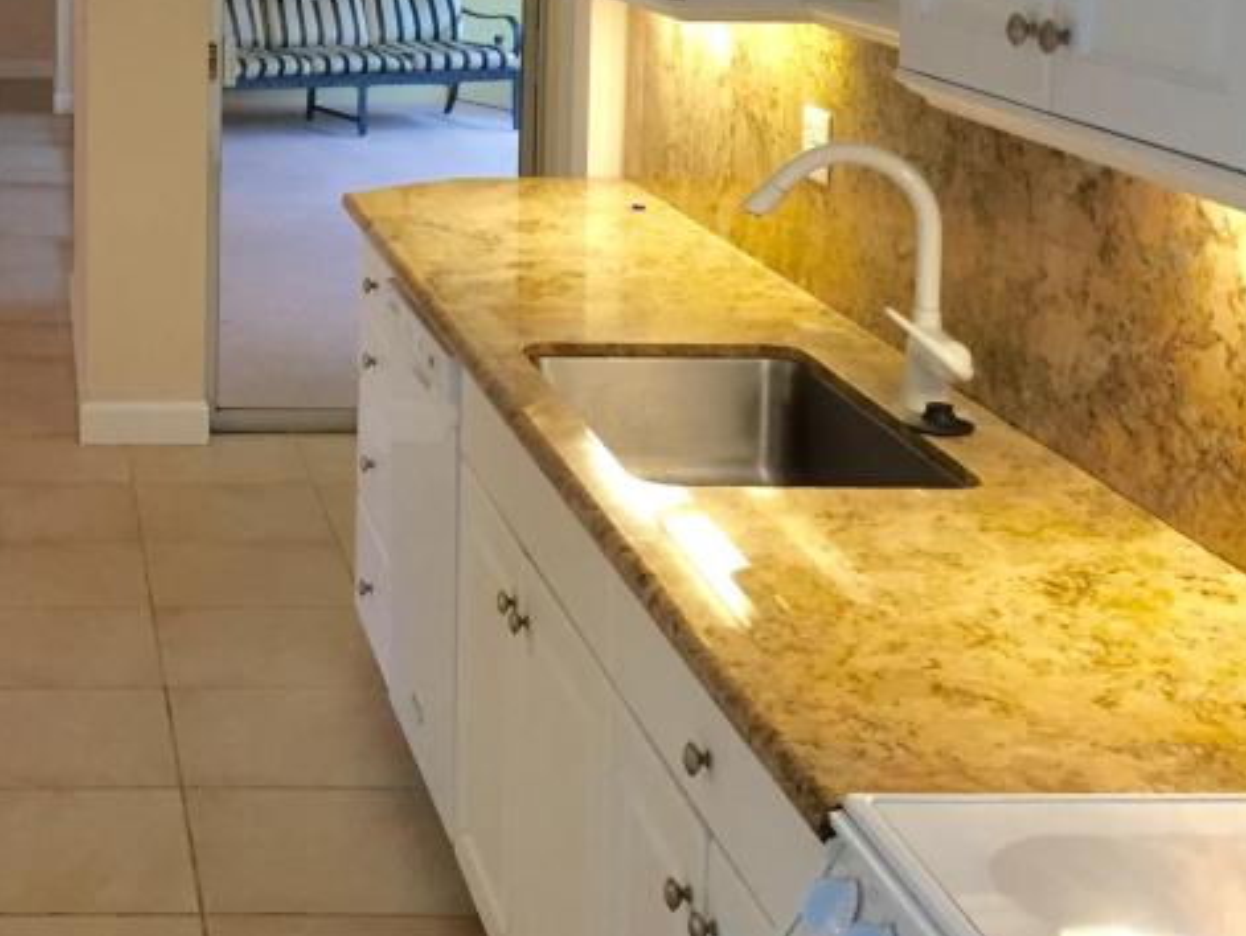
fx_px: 2269
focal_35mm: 63
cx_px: 32
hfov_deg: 29.0
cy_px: 24
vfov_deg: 22.5
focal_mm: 4.15
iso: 80
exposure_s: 1/30
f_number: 2.2
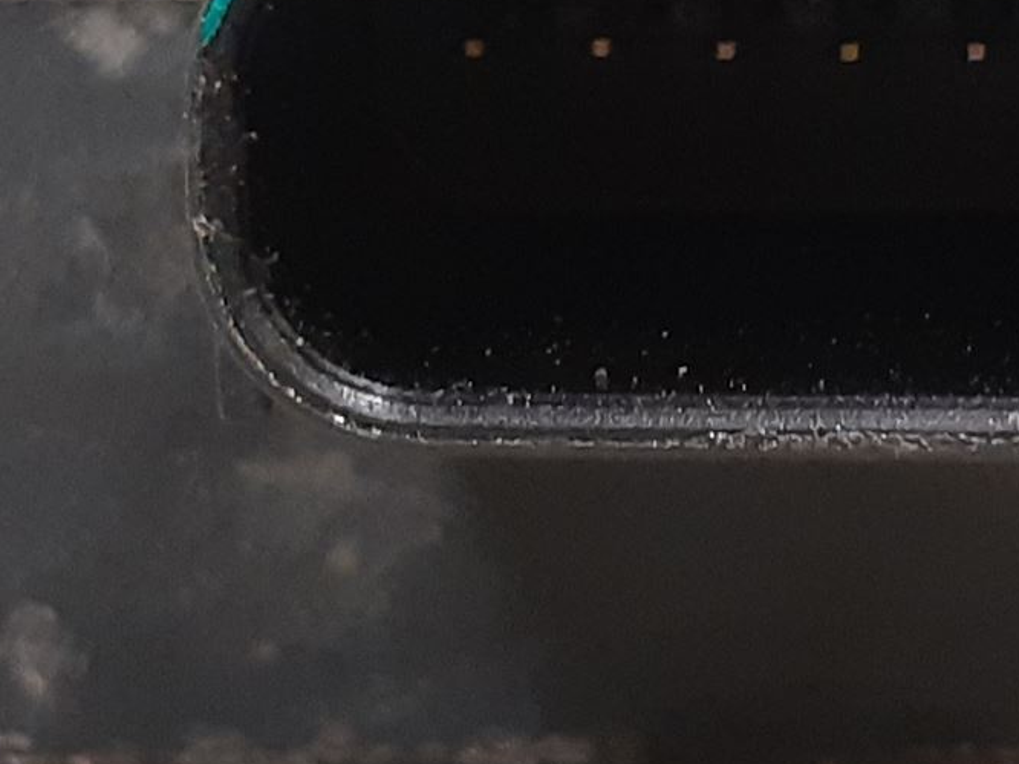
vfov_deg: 18.3
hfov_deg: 24.2
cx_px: 759
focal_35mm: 80
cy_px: 173
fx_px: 2354
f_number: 1.7
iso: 250
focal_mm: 3.93
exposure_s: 1/25
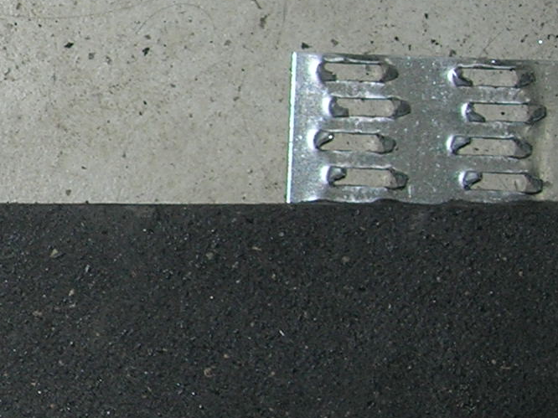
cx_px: -282
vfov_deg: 10.0
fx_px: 2385
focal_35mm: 148
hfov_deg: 12.7
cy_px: 172
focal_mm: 7.8
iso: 64
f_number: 2.8
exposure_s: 1/60.1
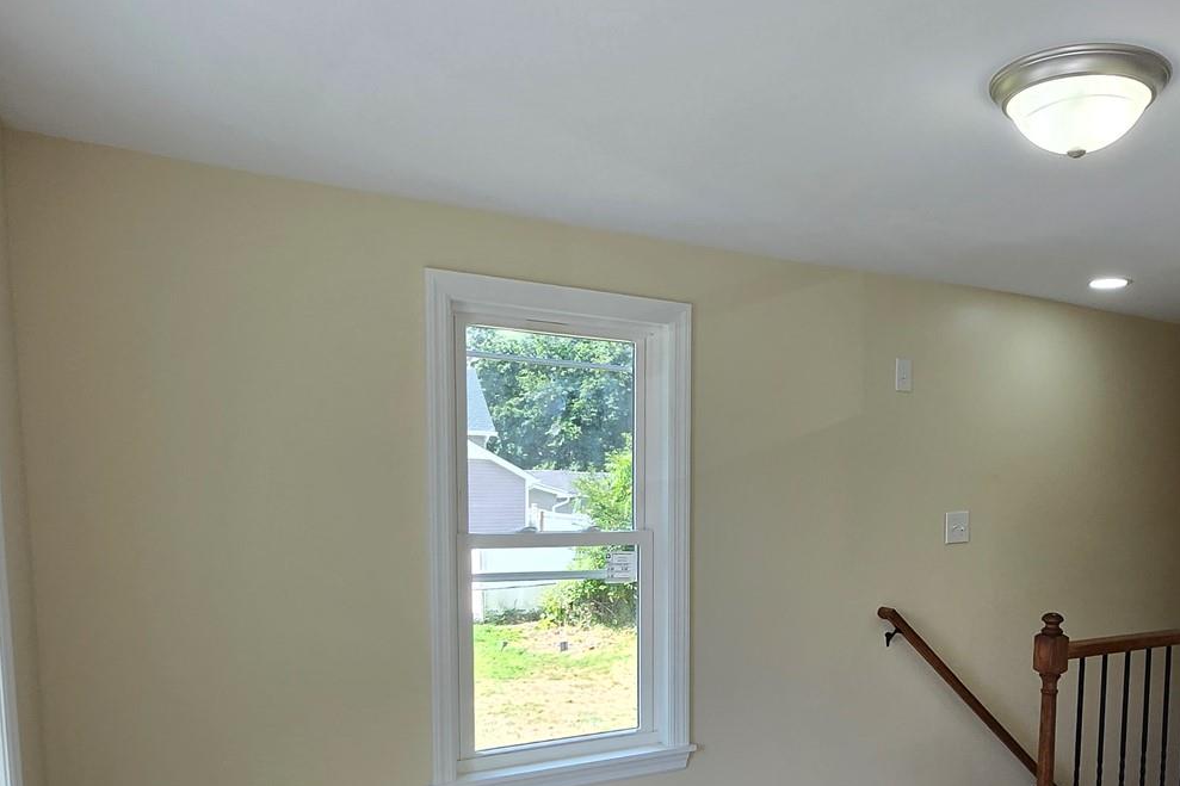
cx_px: 839
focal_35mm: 28
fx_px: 918
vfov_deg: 45.1
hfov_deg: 62.8
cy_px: 570
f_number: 2.2
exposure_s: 1/120
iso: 32
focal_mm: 1.7
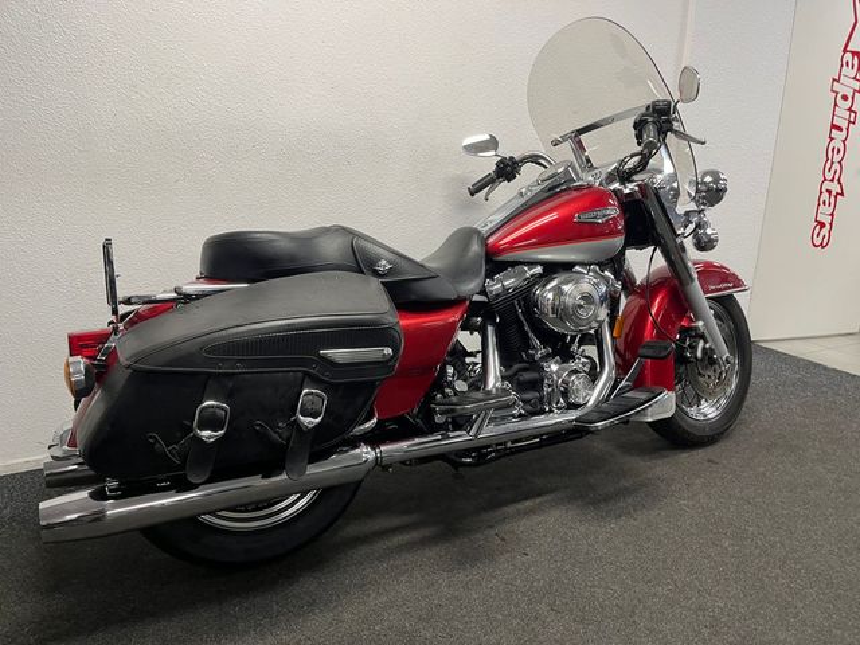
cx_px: 430
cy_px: 322
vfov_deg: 53.1
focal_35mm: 26
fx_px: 646
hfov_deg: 67.3
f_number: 1.6
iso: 80
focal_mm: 5.1
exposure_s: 1/50
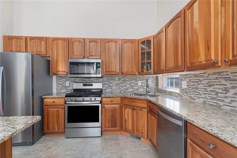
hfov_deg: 93.3
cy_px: 79
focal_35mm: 17
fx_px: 112
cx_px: 118
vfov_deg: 70.4
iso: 640
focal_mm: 17
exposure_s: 1/2
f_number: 7.1
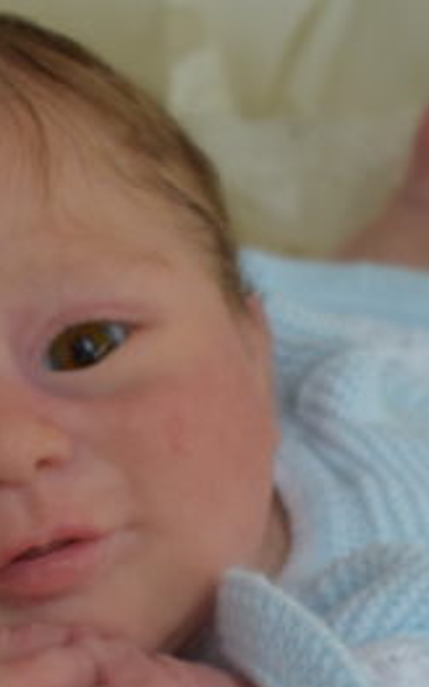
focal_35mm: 210
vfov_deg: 10.0
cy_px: 508
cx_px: 31
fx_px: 3926
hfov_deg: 6.2
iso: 400
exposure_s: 1/80
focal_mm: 45
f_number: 5
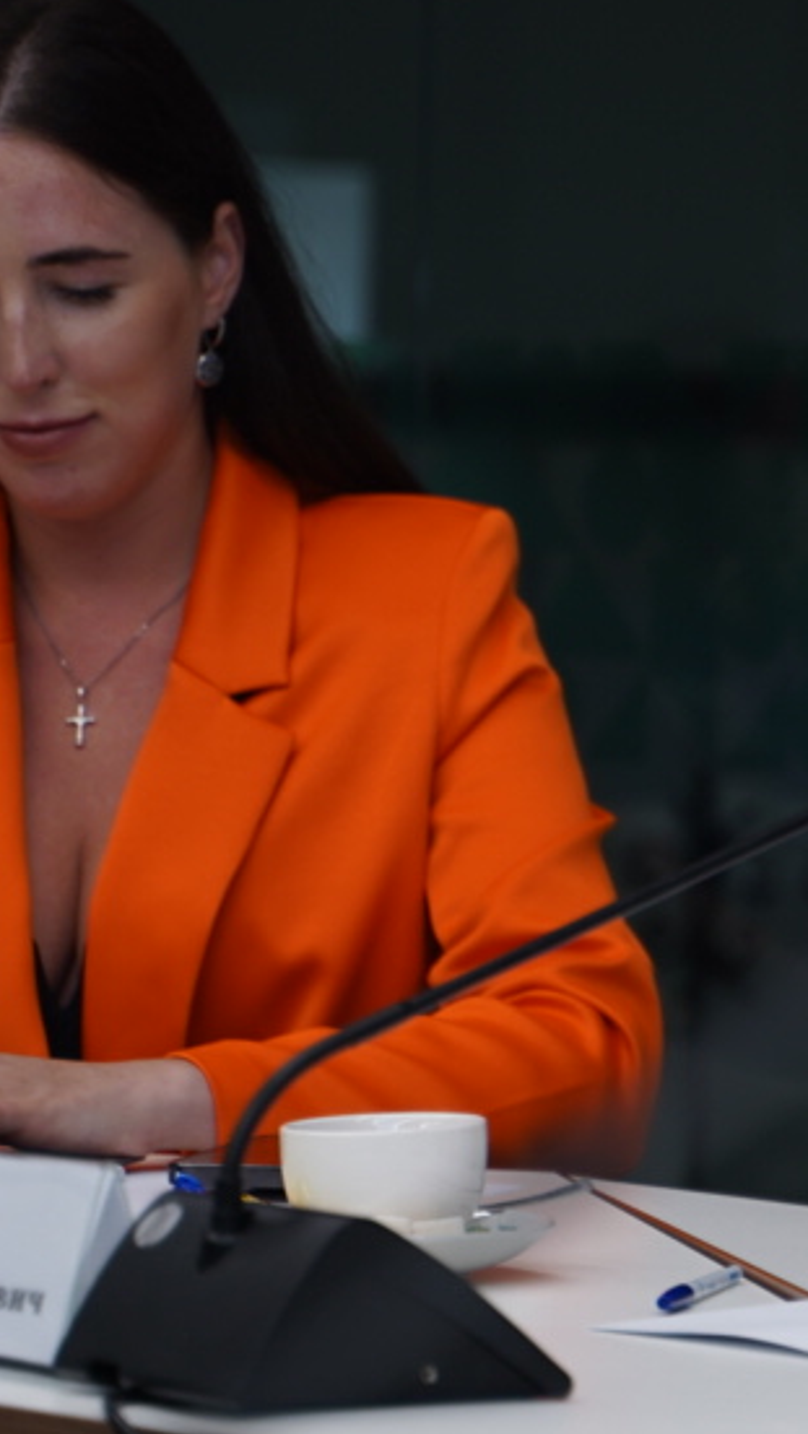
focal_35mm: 230
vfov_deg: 9.4
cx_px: 1556
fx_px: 8750
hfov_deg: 5.2
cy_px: 761
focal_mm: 75
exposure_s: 1/100
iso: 125
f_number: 2.8
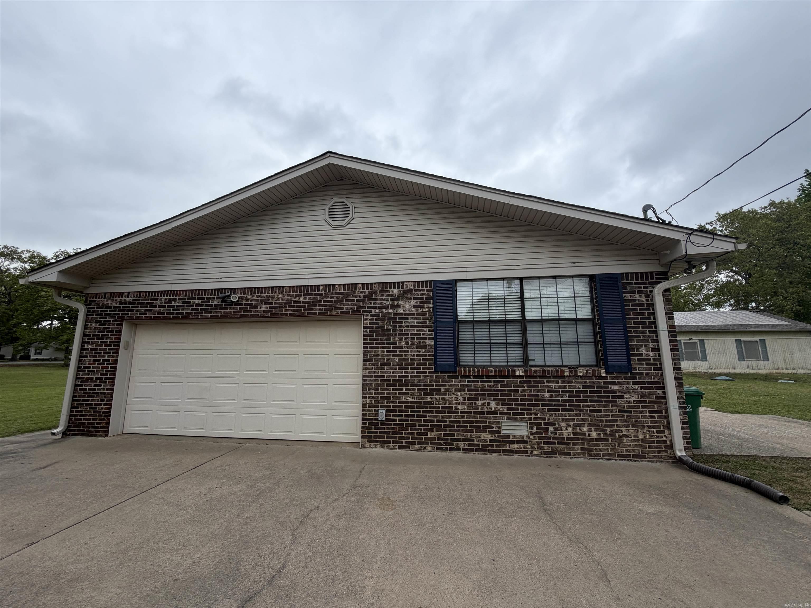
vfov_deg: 85.7
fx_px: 328
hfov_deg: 102.1
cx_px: 406
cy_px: 304
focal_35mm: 14
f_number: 2.2
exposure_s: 1/502
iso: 40
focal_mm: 2.22
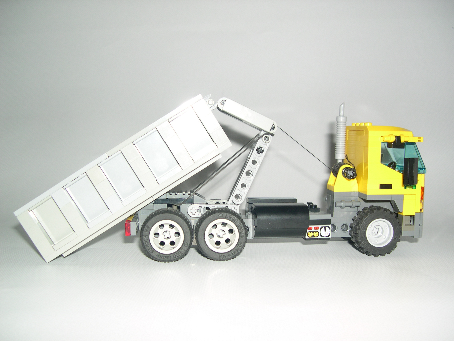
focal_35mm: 38
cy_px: 170
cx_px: 227
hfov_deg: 49.0
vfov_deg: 37.7
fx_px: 498
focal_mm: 8
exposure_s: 1/60
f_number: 2.8
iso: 100
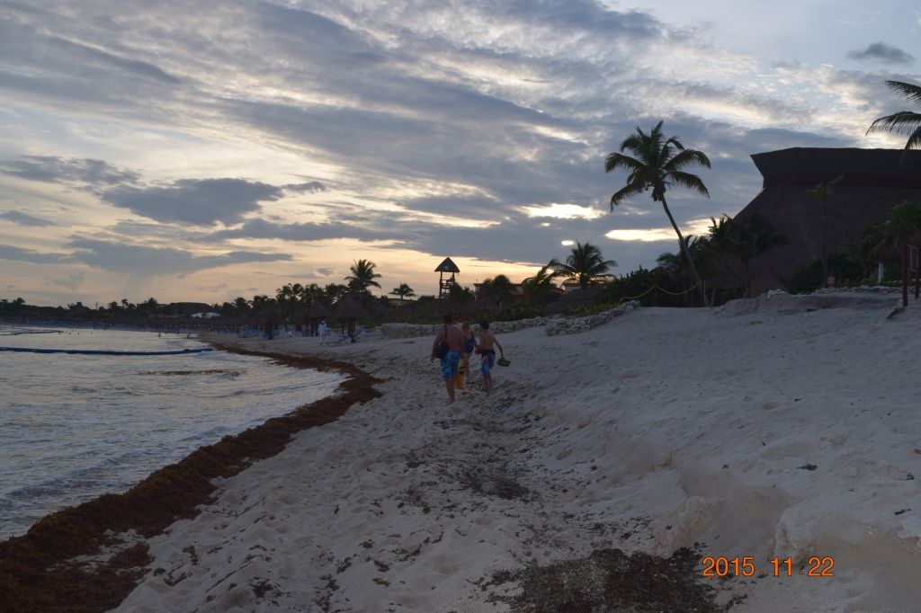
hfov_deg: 55.1
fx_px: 882
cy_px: 306
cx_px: 460
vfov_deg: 38.3
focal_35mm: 34
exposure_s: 1/200
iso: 100
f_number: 6.3
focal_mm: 23
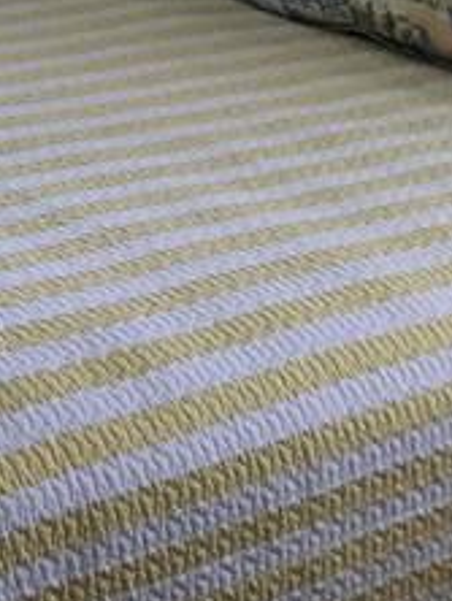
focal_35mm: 129
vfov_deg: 14.2
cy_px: -336
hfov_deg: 9.5
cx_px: -826
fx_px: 2242
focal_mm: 3.99
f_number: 1.8
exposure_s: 1/120
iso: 40
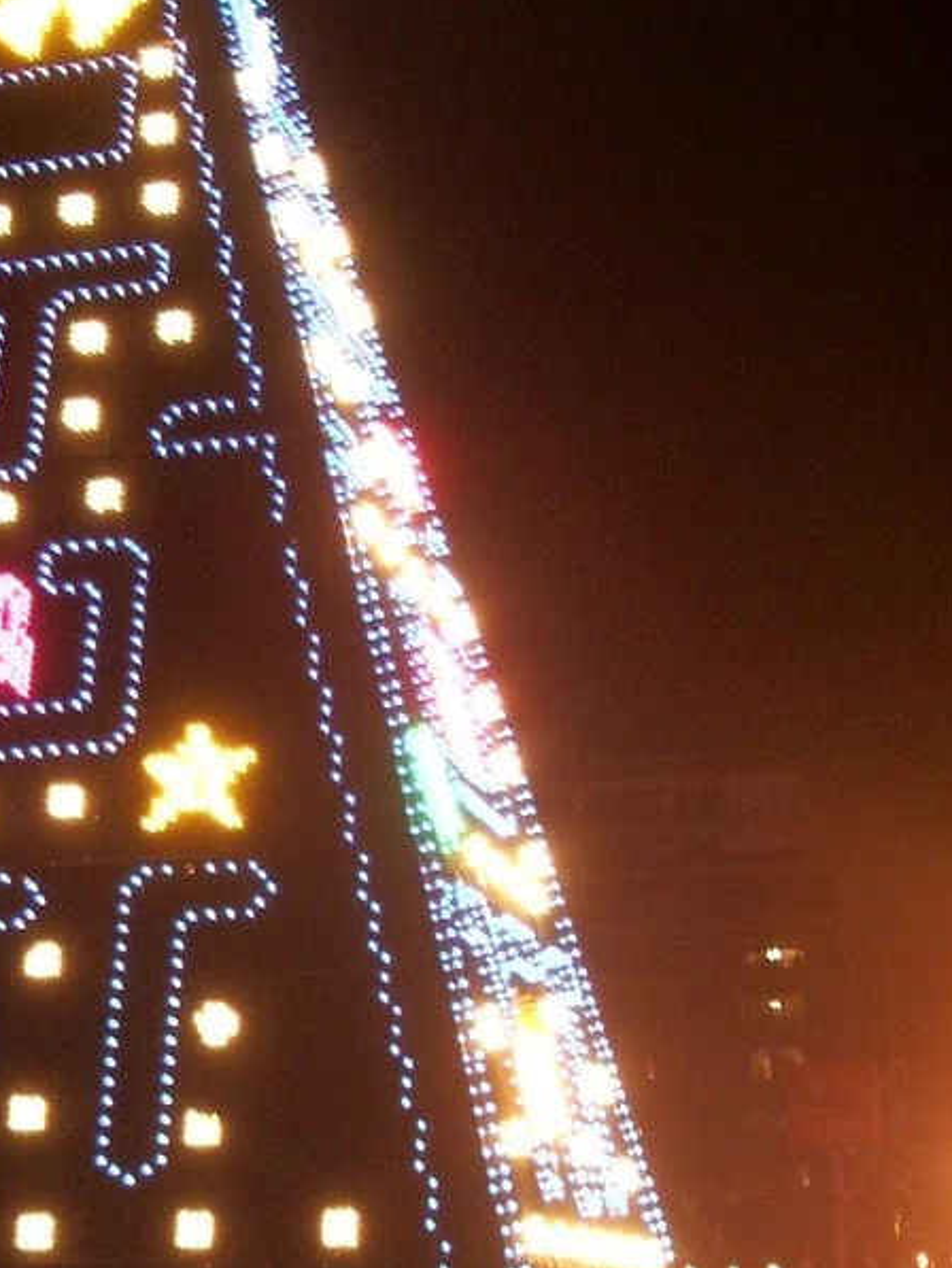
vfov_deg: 25.6
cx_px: 79
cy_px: 969
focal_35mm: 75
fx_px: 2749
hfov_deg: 19.3
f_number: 2.6
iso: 200
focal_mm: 5.8
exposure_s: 1/15
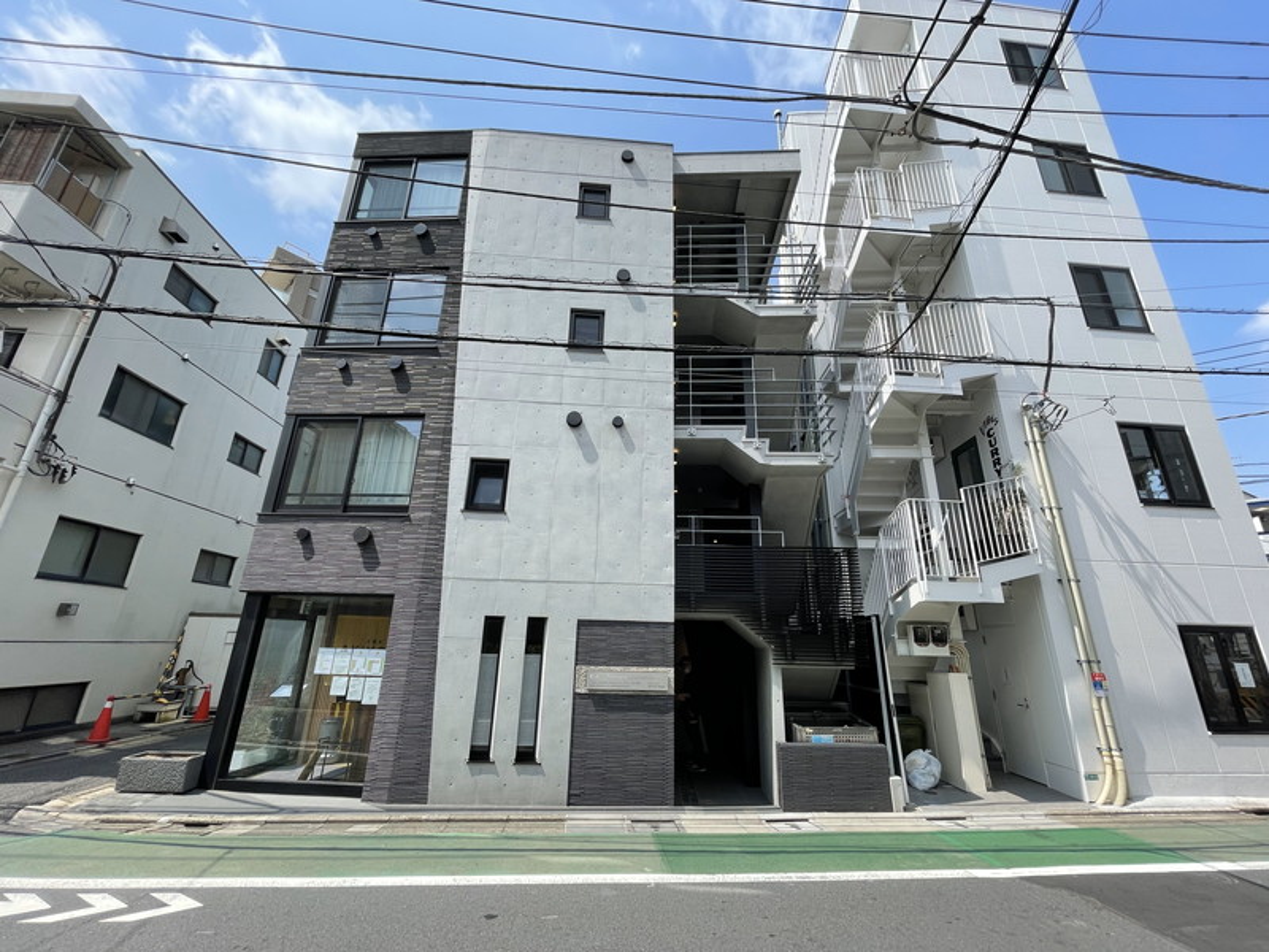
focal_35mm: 14
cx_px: 634
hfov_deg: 102.1
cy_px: 476
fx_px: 513
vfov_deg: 85.7
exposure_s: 1/639
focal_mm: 1.55
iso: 25
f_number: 2.4
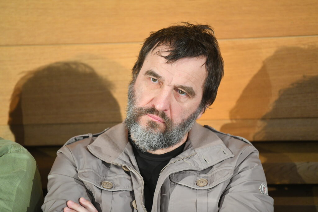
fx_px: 1767
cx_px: 159
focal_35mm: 200
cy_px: 106
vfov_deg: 6.9
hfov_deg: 10.3
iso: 3200
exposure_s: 1/250
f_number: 2.8
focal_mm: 200
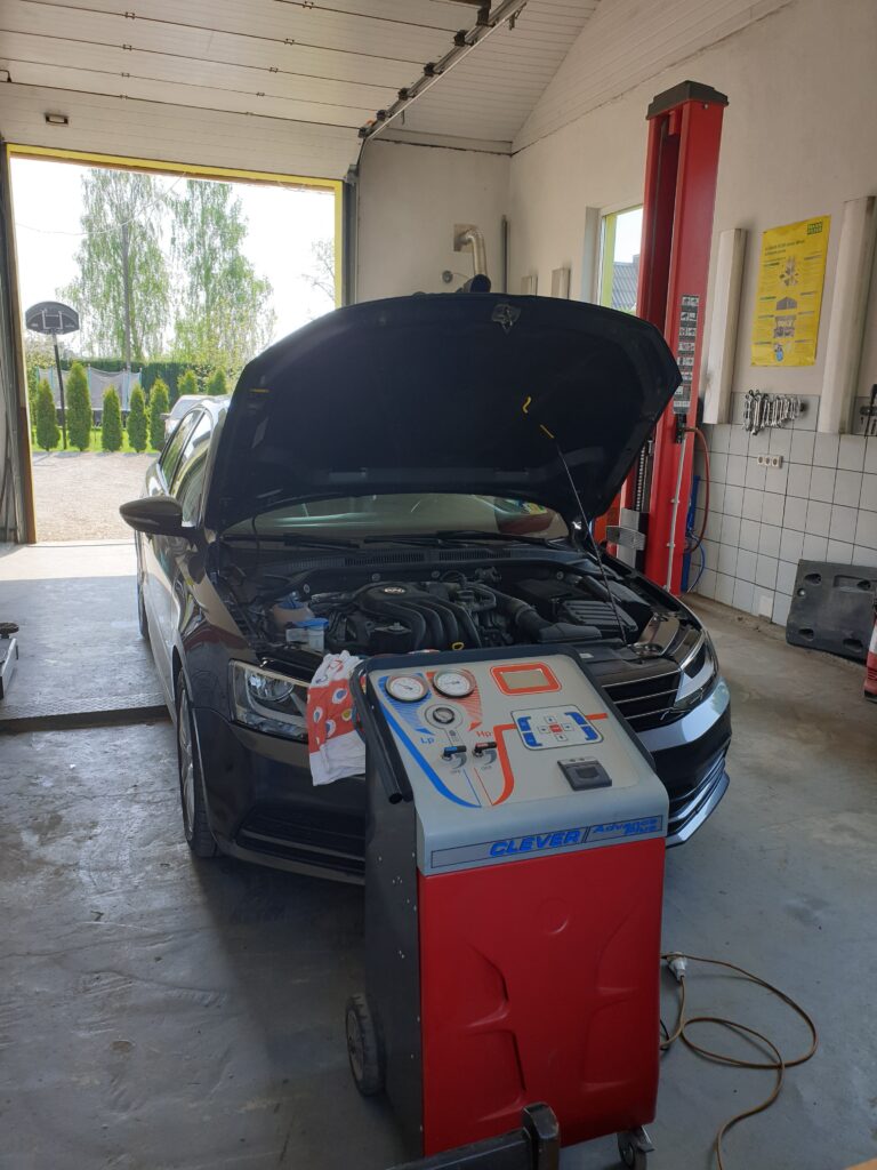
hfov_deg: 53.1
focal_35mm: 26
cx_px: 438
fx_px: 878
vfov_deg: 67.3
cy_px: 585
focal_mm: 4.3
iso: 50
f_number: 2.4
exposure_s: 1/191
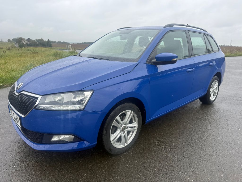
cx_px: 121
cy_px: 91
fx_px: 168
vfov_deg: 56.8
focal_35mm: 24
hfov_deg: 71.6
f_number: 1.78
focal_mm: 6.76
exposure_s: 1/1337
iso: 80
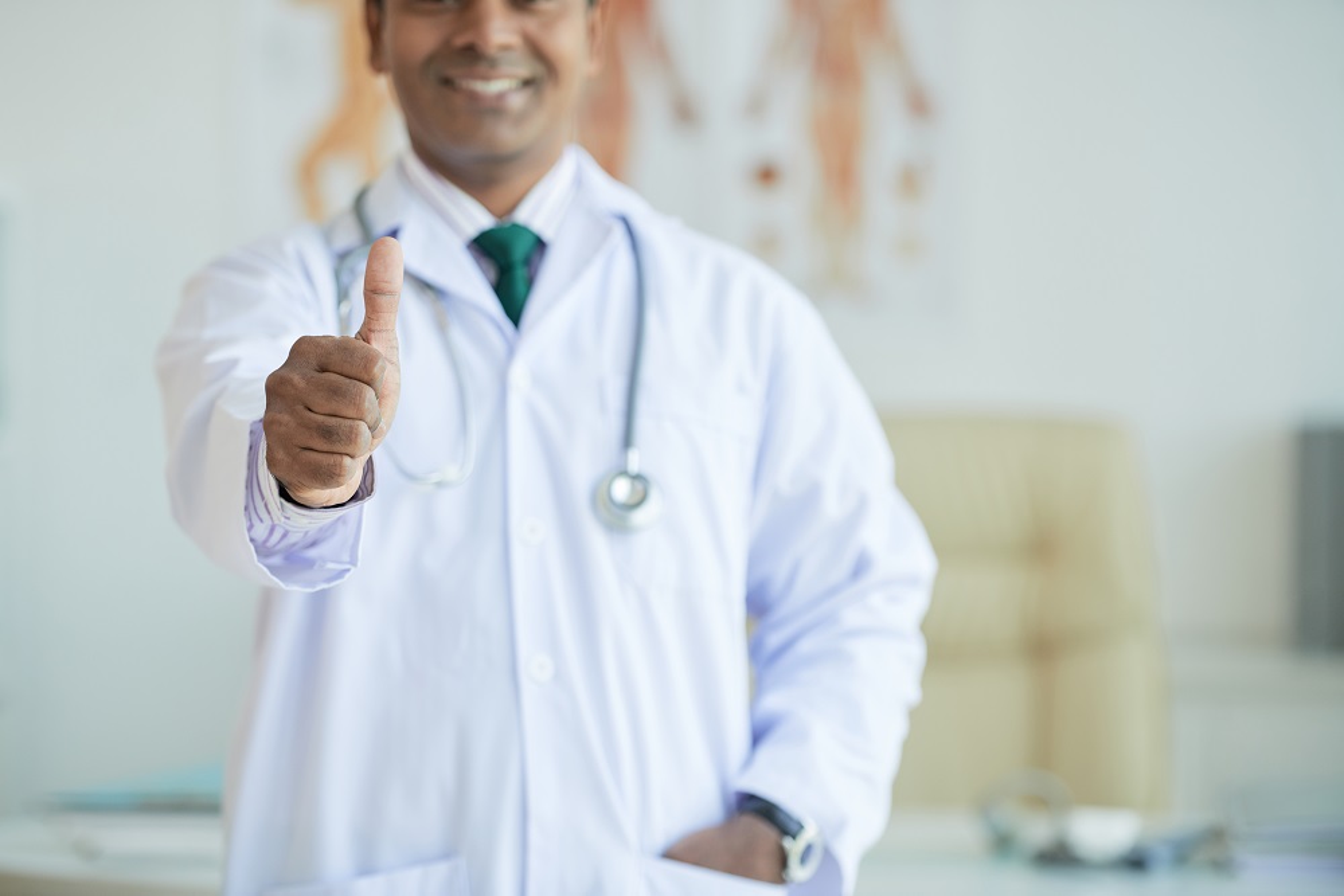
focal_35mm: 122
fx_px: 4555
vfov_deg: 11.2
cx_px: 672
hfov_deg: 16.8
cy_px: 448
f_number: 2.8
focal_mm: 122
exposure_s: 1/250
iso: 400
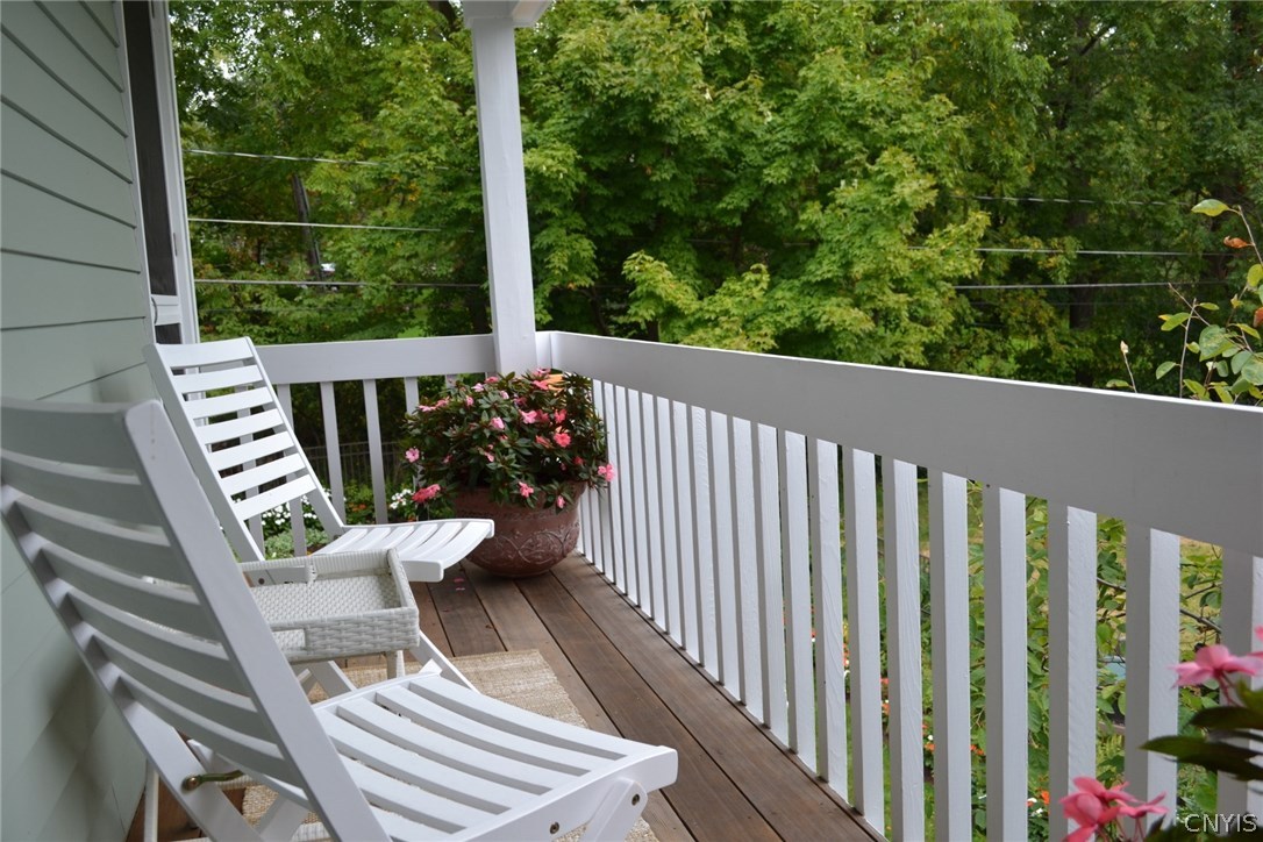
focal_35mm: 33
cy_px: 421
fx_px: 1158
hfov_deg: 57.2
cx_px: 632
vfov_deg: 40.0
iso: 280
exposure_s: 1/125
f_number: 5.6
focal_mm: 22
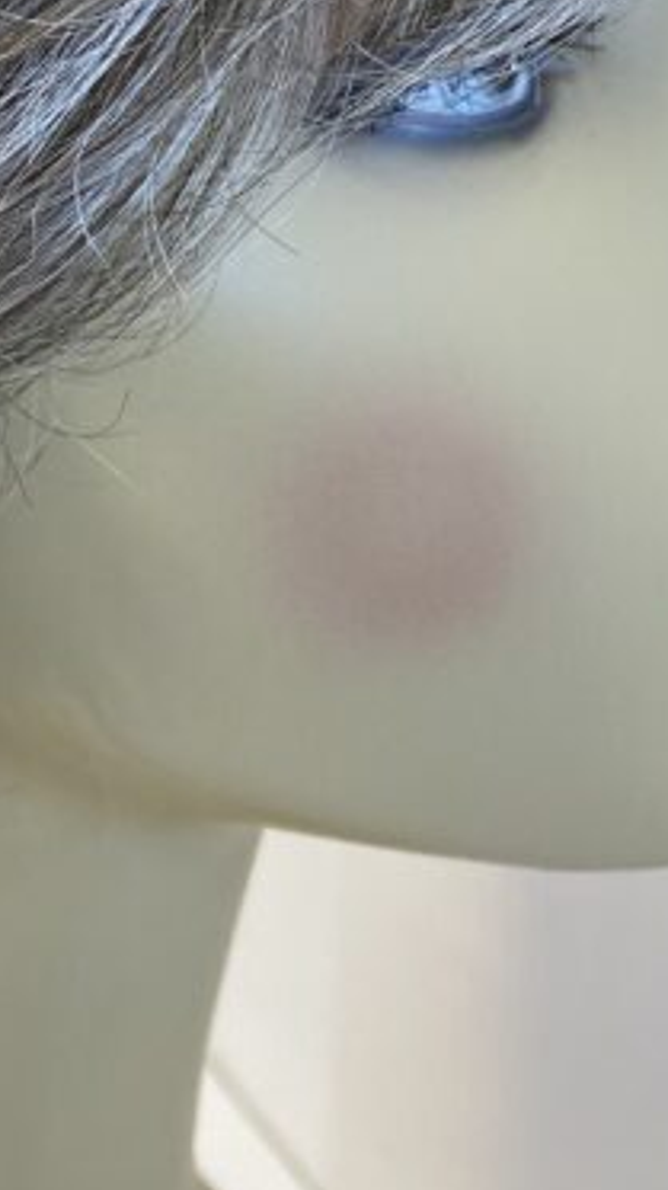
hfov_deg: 14.9
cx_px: -166
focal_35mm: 78
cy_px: 35
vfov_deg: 26.0
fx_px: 2458
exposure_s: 1/100
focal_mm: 4.25
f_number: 1.8
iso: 64
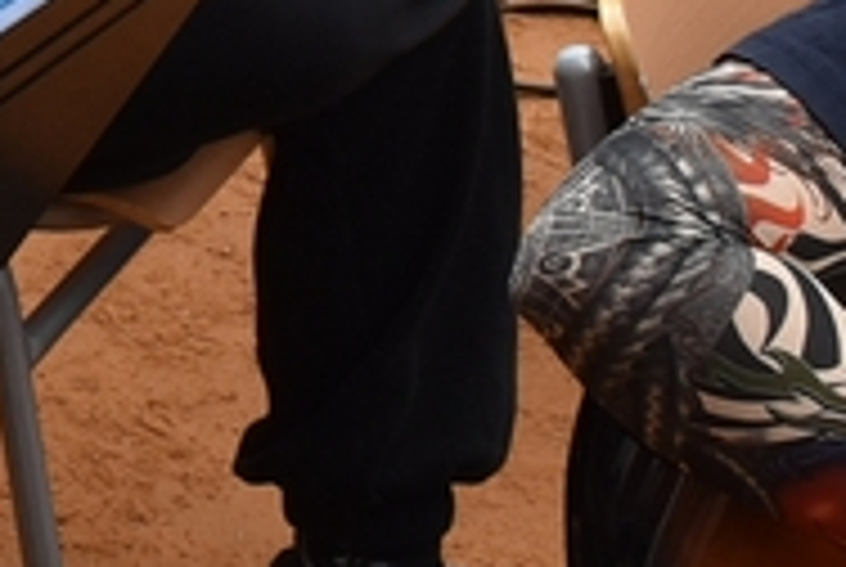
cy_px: -562
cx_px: -864
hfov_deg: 8.8
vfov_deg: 6.1
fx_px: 5183
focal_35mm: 220
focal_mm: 23
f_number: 8
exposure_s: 1/250
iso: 400
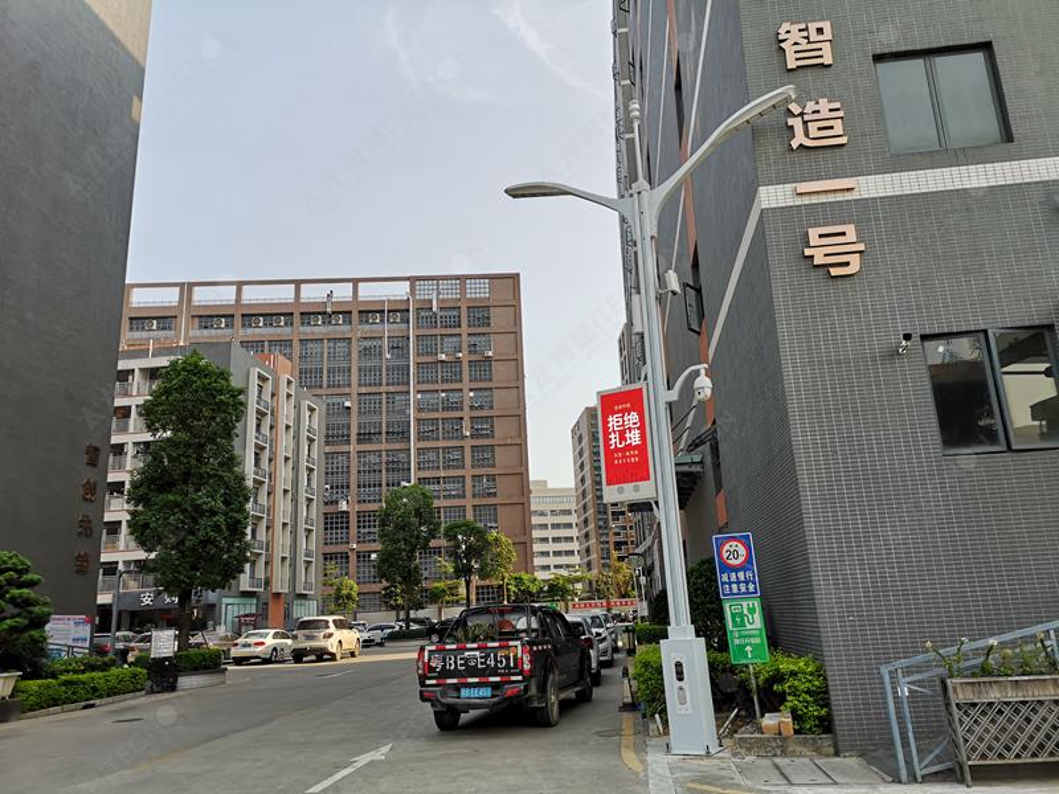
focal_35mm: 27
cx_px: 530
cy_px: 397
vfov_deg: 51.4
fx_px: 826
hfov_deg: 65.3
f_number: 1.8
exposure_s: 1/592
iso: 50
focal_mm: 3.95
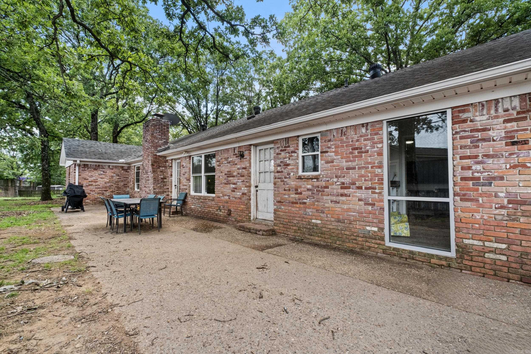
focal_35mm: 15
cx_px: 266
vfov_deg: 77.3
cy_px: 177
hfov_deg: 100.4
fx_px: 221
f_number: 9
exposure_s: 1/50
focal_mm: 10
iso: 400
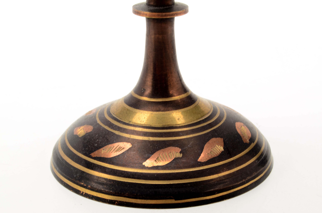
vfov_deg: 16.5
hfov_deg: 24.7
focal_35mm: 82
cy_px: 106
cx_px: 161
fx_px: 736
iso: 100
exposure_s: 1/160
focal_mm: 55
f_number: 18
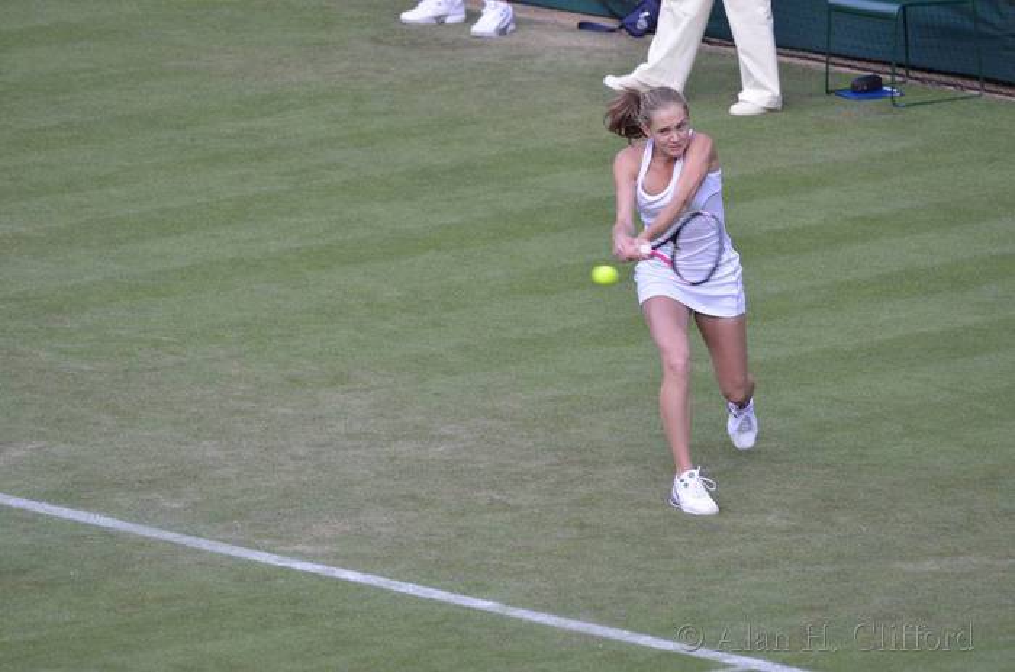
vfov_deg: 2.8
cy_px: 336
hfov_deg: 4.2
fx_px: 13922
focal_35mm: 495
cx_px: 508
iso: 1600
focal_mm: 330
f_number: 5.3
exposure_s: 1/800
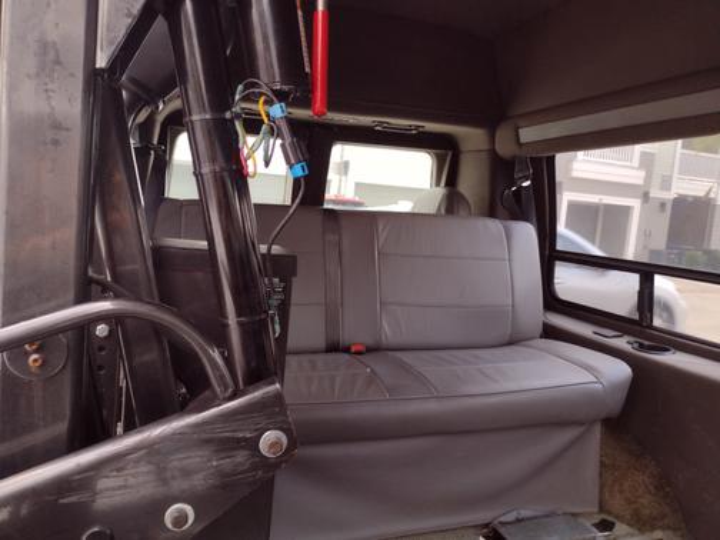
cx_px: 360
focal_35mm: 27
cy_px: 270
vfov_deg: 51.4
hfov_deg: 65.3
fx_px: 562
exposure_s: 1/60
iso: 105
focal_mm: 4.71
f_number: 1.7
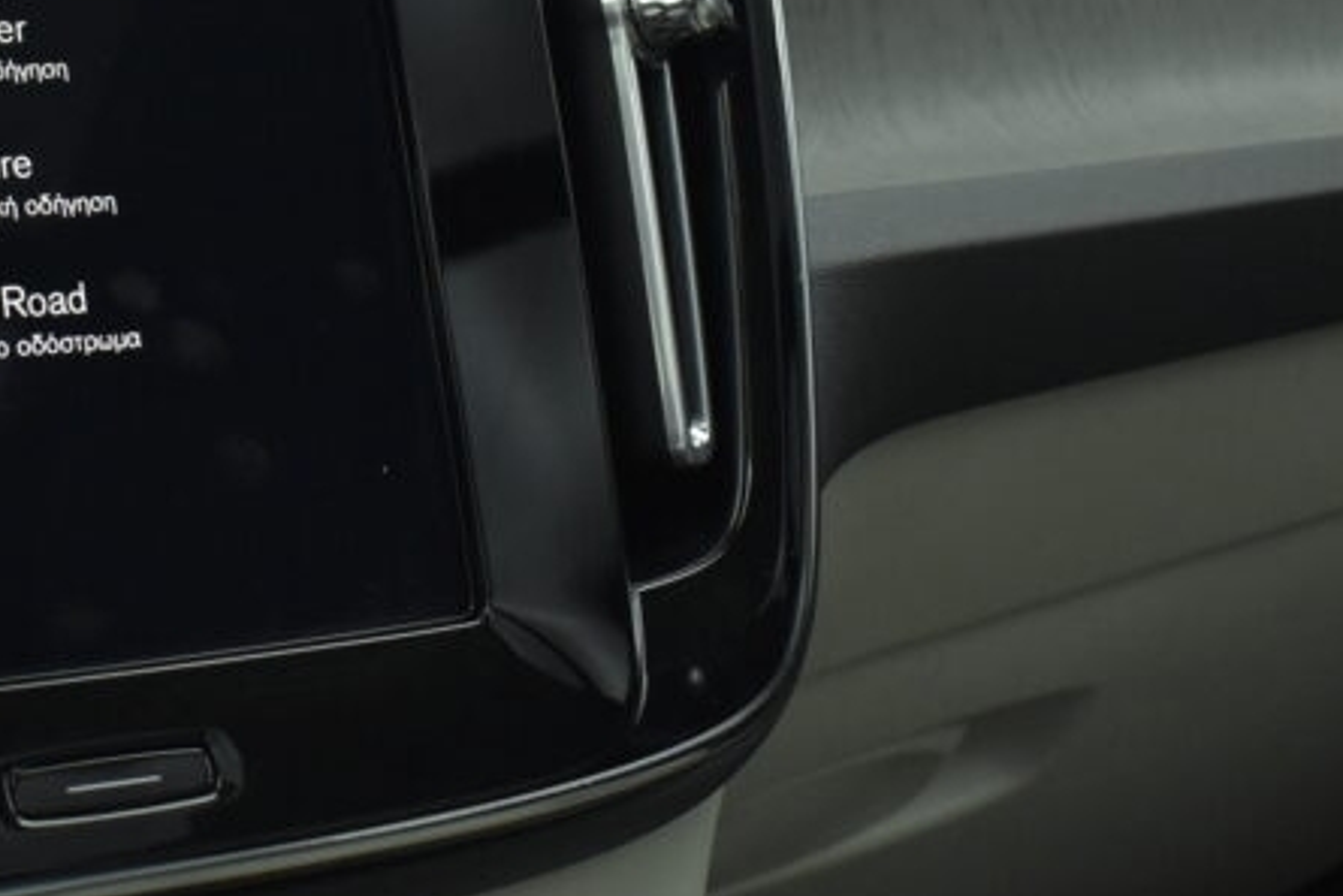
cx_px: -27
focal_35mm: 69
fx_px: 2575
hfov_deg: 27.4
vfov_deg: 19.5
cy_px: 163
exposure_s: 1/100
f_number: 3.5
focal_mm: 20
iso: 1600
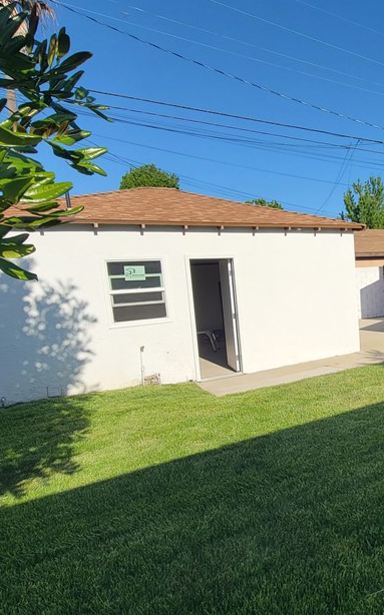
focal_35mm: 23
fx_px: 386
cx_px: 343
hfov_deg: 47.7
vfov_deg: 77.2
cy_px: 315
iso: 50
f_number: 2.2
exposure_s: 1/1151
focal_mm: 2.2
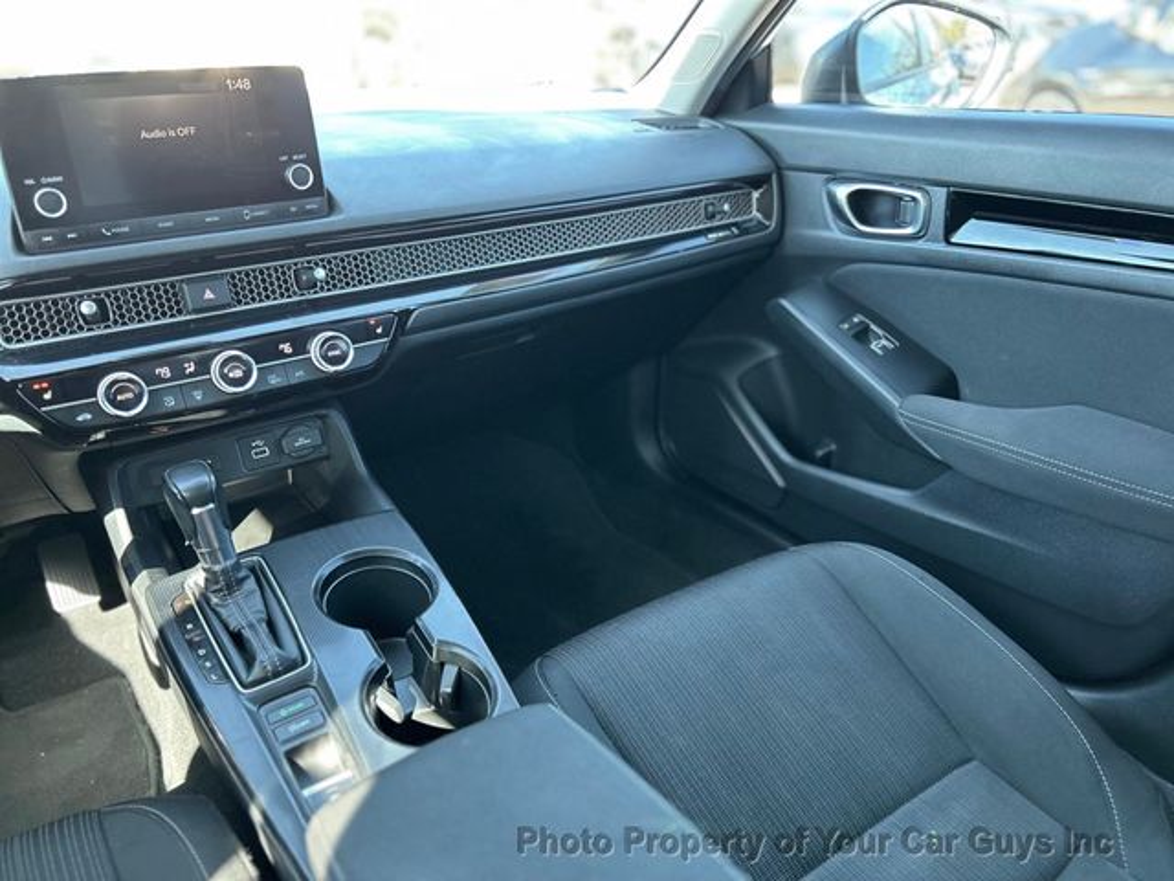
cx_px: 587
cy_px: 440
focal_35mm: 26
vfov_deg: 53.1
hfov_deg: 67.3
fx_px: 882
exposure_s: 1/60
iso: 320
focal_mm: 5.7
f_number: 1.5
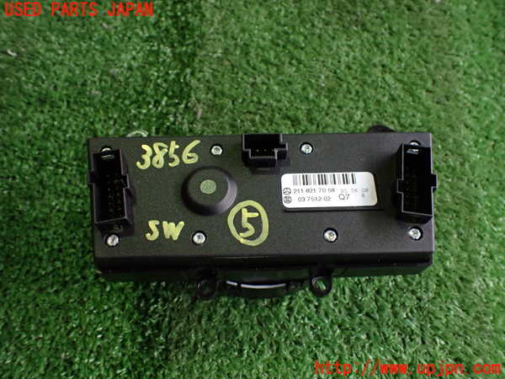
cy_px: 190
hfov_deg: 60.0
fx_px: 438
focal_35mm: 30
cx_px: 252
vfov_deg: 46.8
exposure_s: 1/125
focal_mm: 5.4
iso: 500
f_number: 2.3
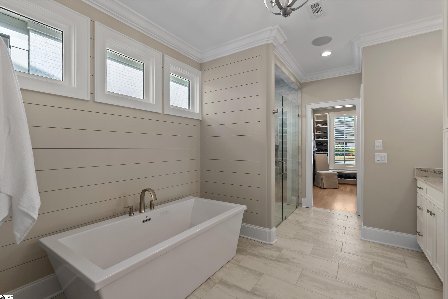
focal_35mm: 16
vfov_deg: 73.8
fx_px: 199
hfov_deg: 96.7
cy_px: 150
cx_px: 224
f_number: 8
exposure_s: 1/8
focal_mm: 16
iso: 250
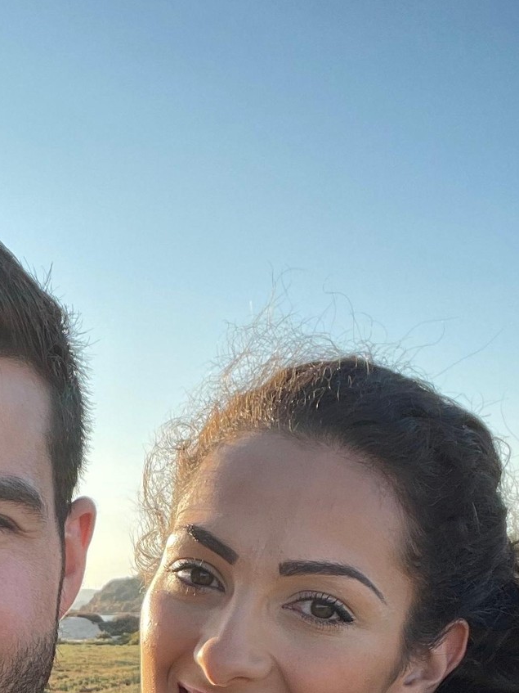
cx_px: 49
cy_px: 649
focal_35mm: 68
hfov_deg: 21.1
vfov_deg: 27.3
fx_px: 1360
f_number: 2.2
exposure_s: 1/214
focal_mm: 2.71
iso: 25
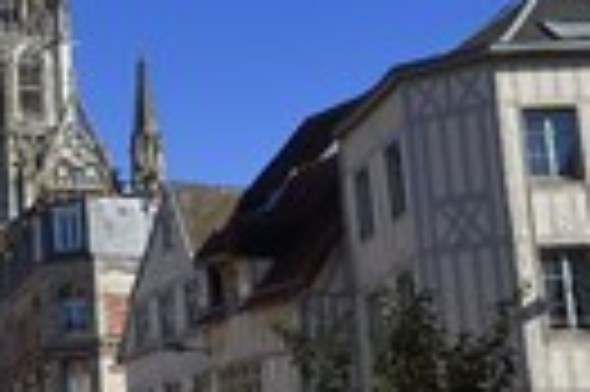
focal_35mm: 109
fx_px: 1784
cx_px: -216
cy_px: 194
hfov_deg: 17.4
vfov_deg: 12.5
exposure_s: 1/250
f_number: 14
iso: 200
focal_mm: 34
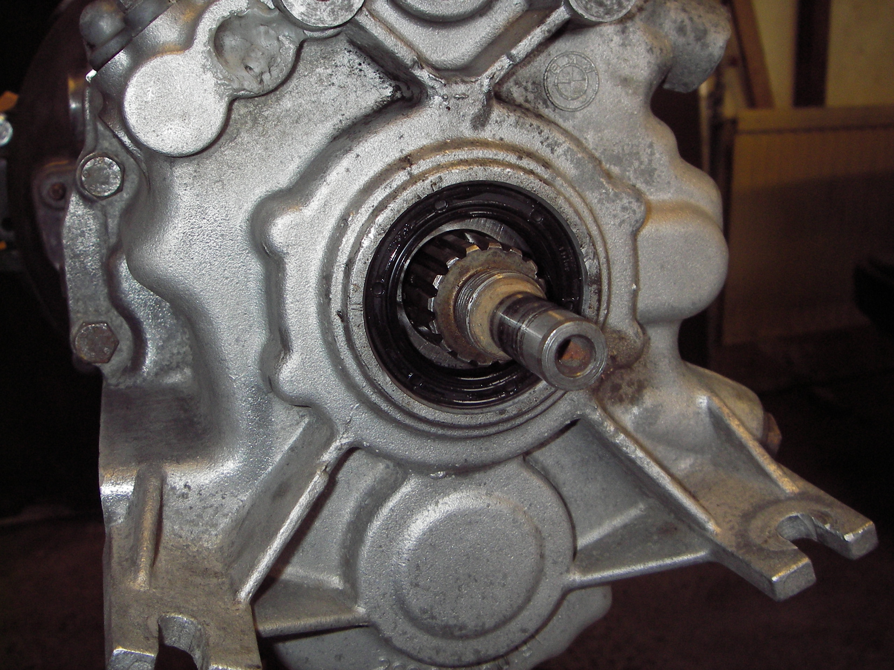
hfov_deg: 49.0
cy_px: 335
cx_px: 447
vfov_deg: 37.7
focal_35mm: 38
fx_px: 981
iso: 100
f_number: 3.3
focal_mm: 6.3
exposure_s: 1/30
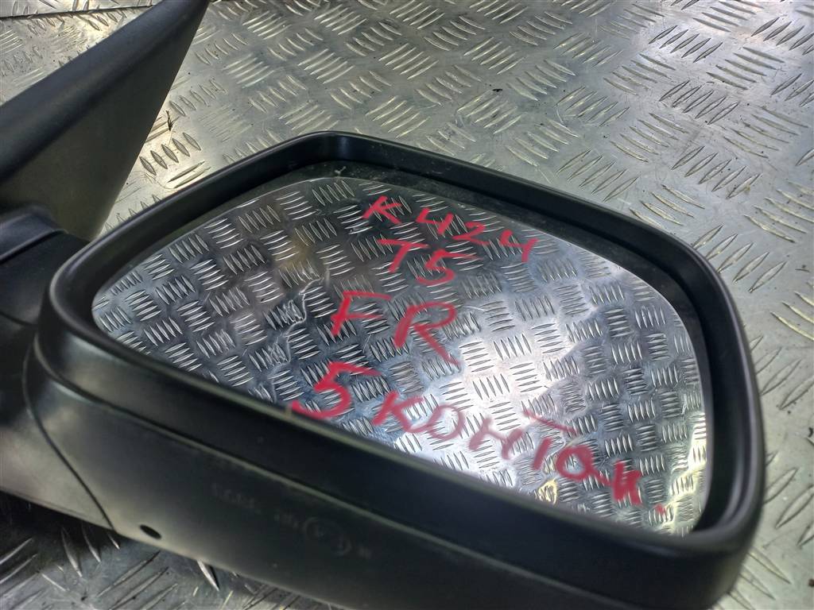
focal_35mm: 25
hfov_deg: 69.4
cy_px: 305
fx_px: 588
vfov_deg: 54.9
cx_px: 407
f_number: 1.8
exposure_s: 1/50
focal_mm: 4.6
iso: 32
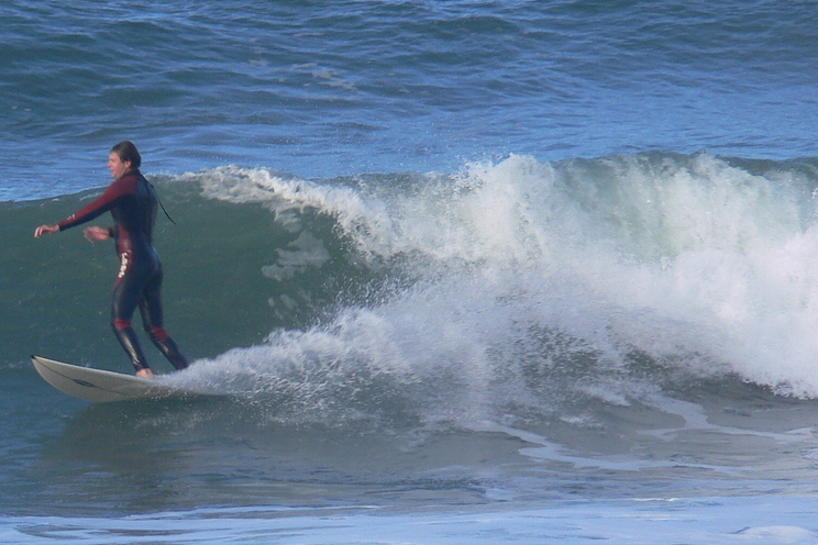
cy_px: 426
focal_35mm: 939
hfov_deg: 2.2
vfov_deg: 1.5
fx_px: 21334
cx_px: -20
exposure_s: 1/160
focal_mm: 88.8
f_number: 5.6
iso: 80
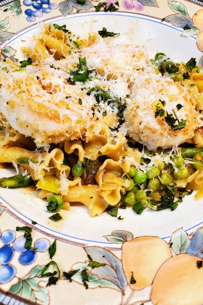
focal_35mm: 28
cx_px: 116
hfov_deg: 46.3
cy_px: 149
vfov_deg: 65.5
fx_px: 237
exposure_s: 1/120
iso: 160
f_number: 2.4
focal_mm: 4.3
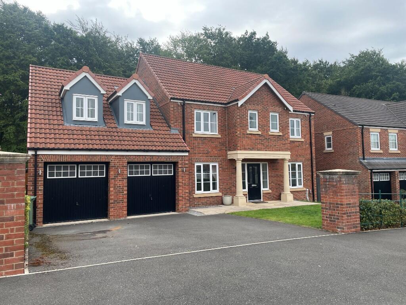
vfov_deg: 53.1
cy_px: 152
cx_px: 203
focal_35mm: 26
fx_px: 305
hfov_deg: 67.3
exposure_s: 1/749
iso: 32
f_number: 1.6
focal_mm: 4.2
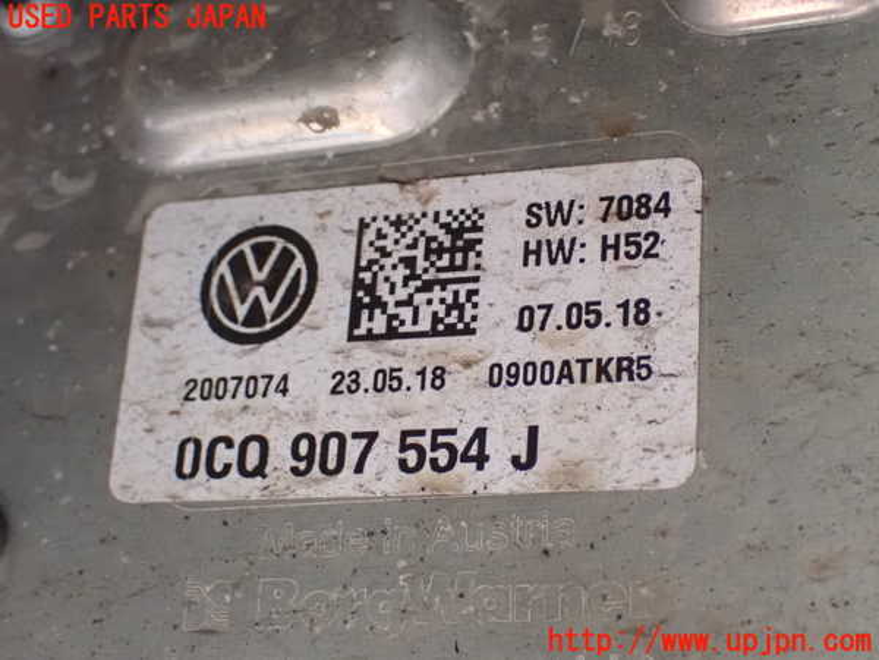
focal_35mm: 67
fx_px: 1701
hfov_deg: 29.0
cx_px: 440
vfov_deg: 21.9
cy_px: 330
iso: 1600
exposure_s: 1/15
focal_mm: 11.88
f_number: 3.8
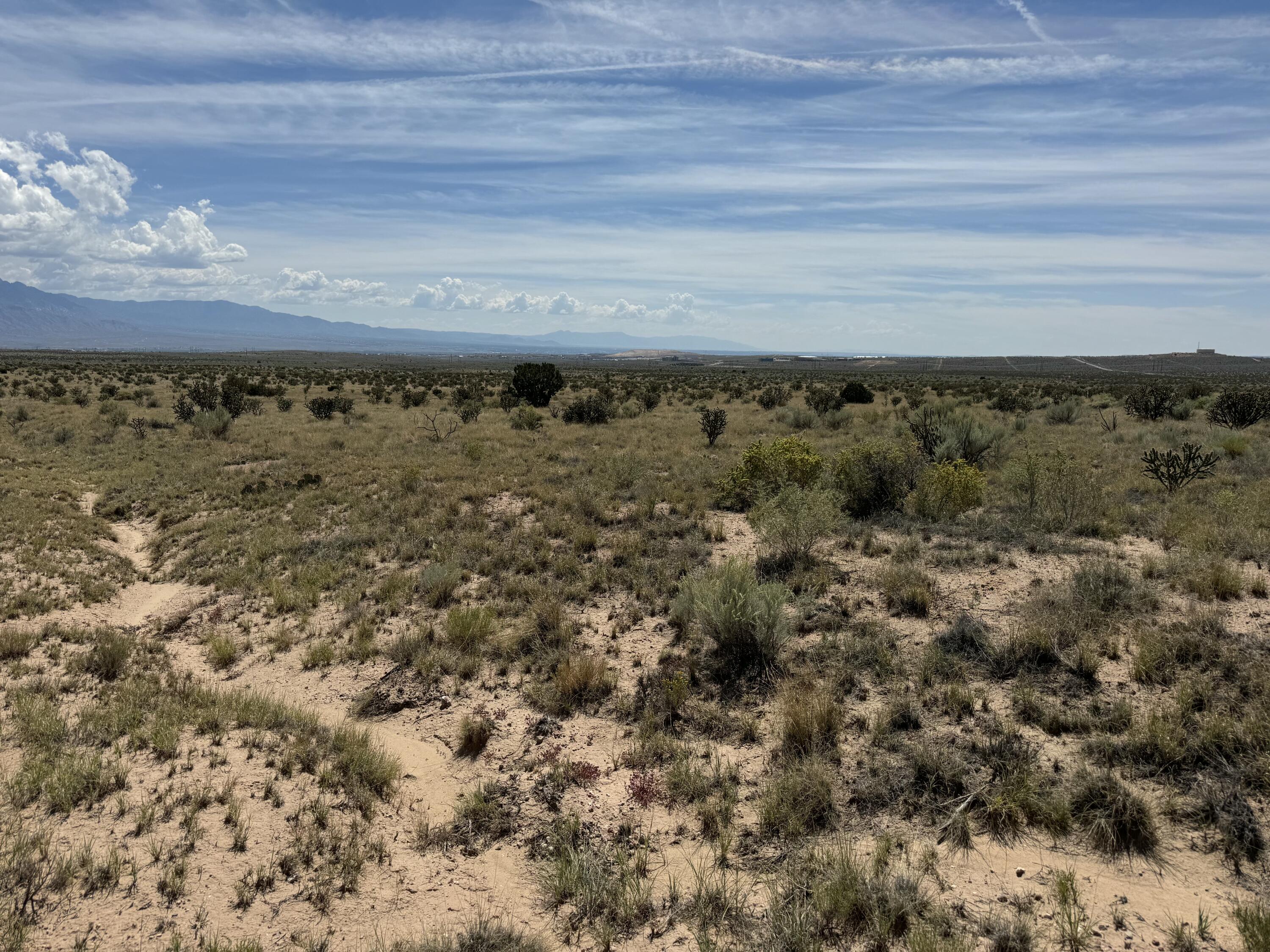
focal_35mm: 24
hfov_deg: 71.6
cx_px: 635
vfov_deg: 56.8
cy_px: 476
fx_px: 881
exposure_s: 1/10417
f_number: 1.78
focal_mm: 6.76
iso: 80
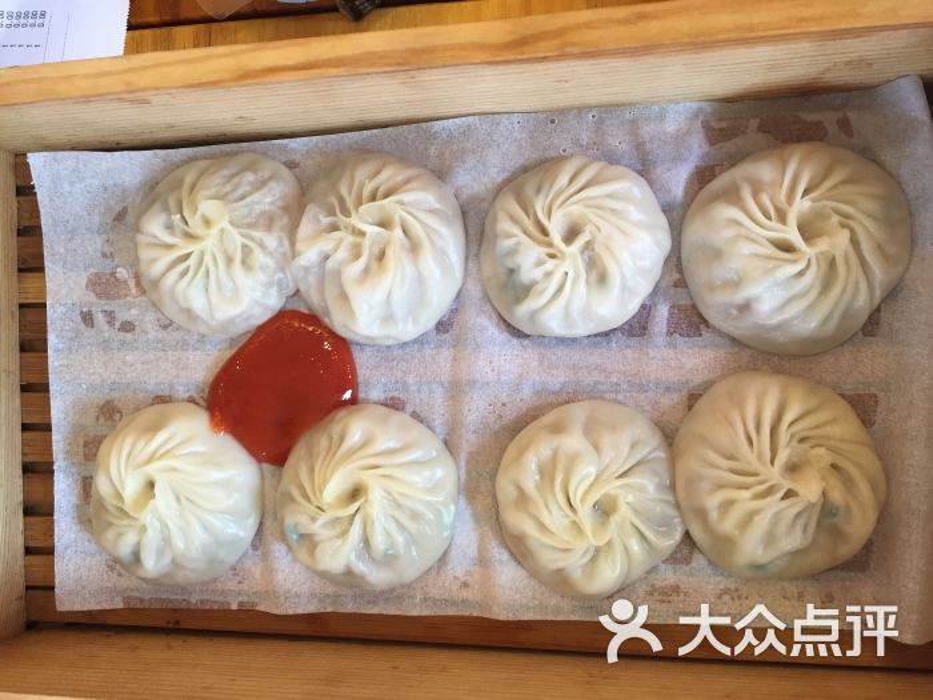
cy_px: 350
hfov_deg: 61.7
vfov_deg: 48.2
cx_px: 466
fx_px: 782
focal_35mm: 29
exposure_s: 1/33
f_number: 2.2
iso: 64
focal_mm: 4.15
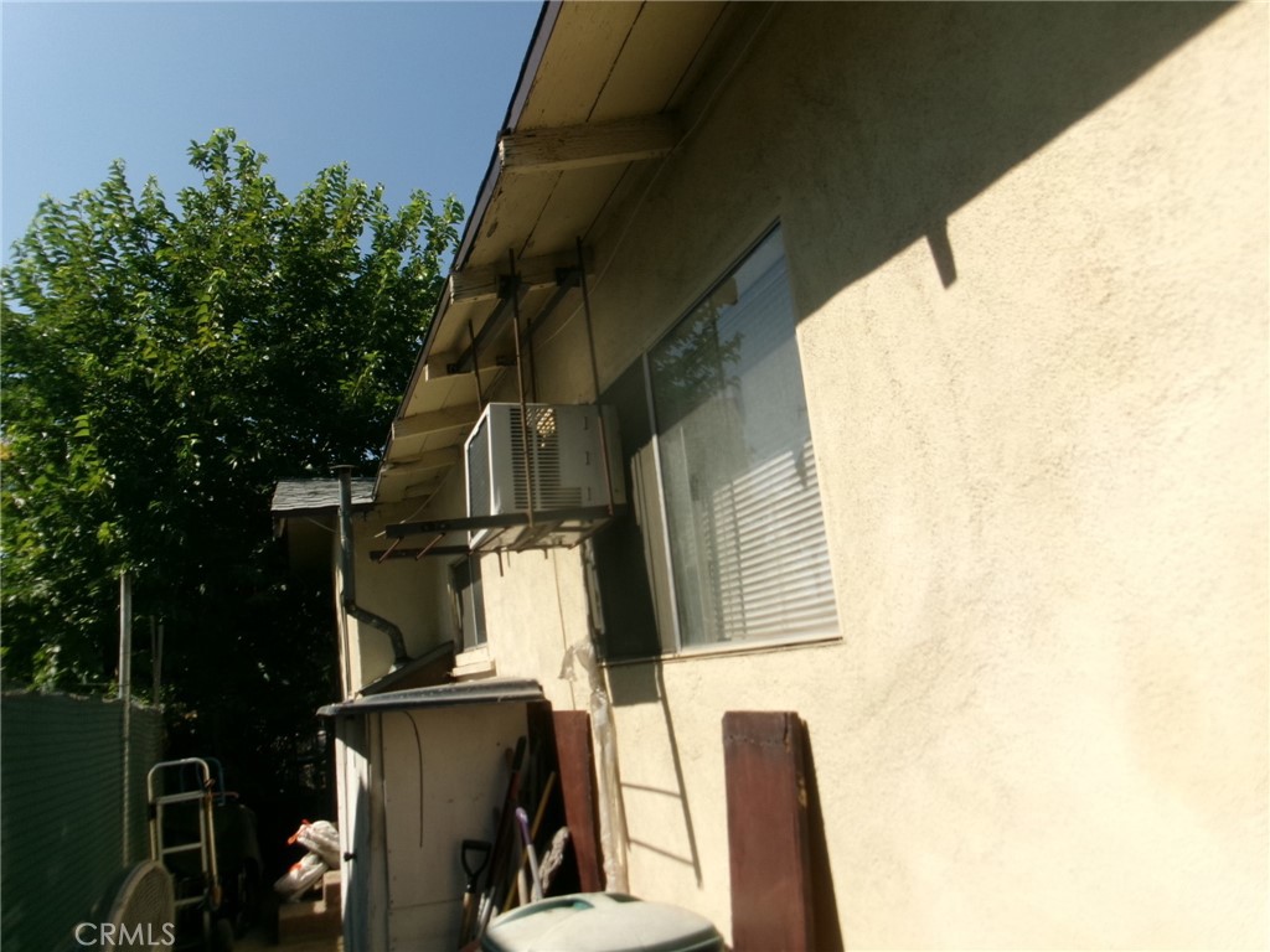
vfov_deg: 49.7
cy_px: 476
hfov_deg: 63.4
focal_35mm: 28
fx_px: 1027
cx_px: 635
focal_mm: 5.1
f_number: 10.8
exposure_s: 1/150
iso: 100
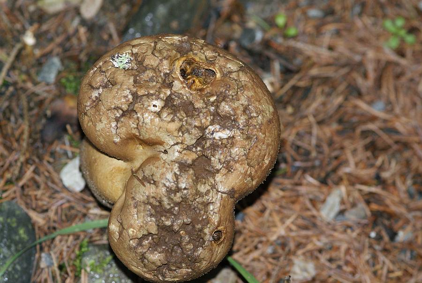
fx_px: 1848
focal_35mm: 158
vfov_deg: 8.7
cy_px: 142
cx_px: 211
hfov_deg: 13.0
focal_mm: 105
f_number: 5.6
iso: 400
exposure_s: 1/125
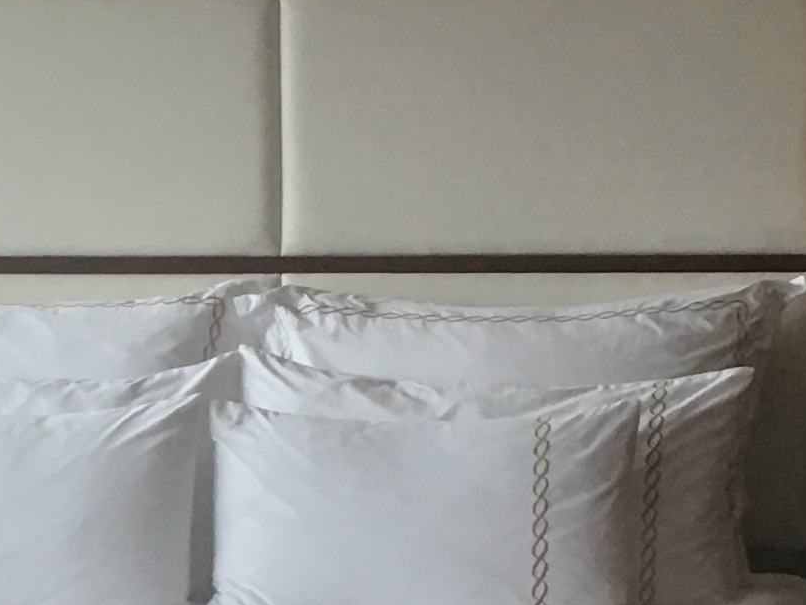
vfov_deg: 10.1
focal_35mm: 145
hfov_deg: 13.5
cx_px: 35
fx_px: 3377
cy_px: 623
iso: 64
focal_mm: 4.15
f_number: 2.2
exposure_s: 1/33
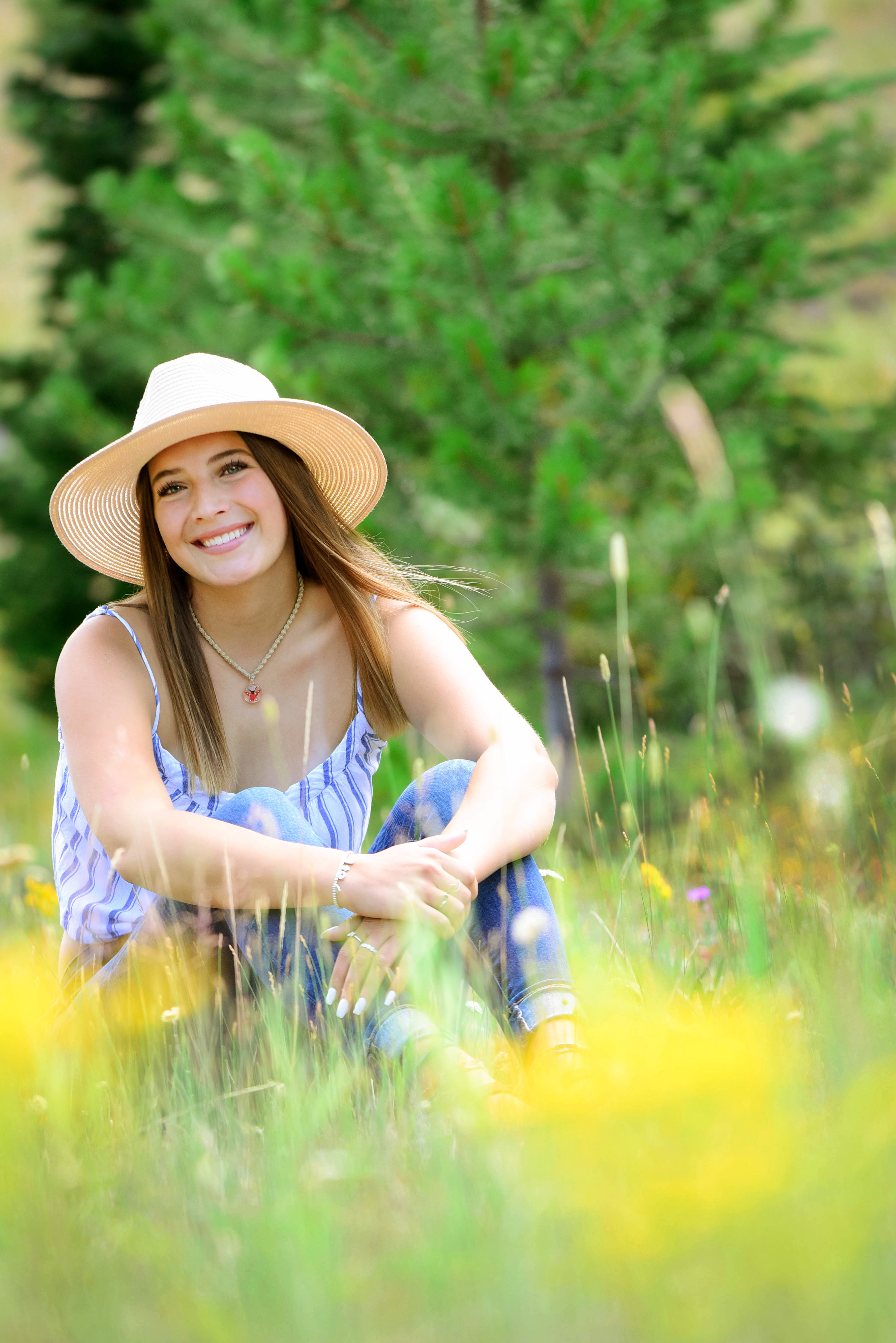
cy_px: 729
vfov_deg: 9.1
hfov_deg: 6.1
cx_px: 426
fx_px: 8429
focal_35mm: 226
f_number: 3.5
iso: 640
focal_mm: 200
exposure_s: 1/640
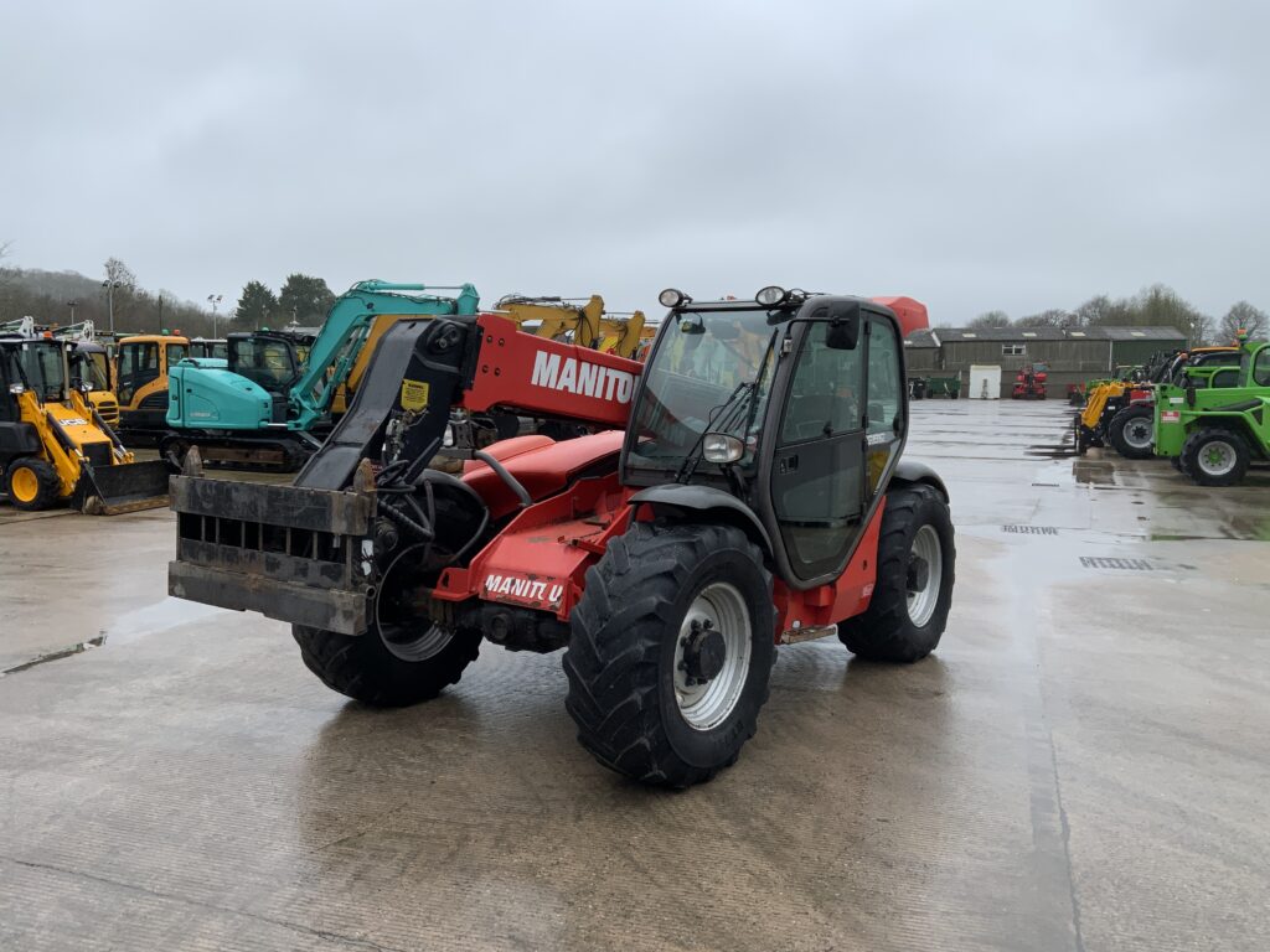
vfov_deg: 48.2
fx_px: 1064
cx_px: 635
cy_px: 476
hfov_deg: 61.7
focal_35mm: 29
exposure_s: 1/457
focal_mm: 3
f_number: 1.8
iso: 16
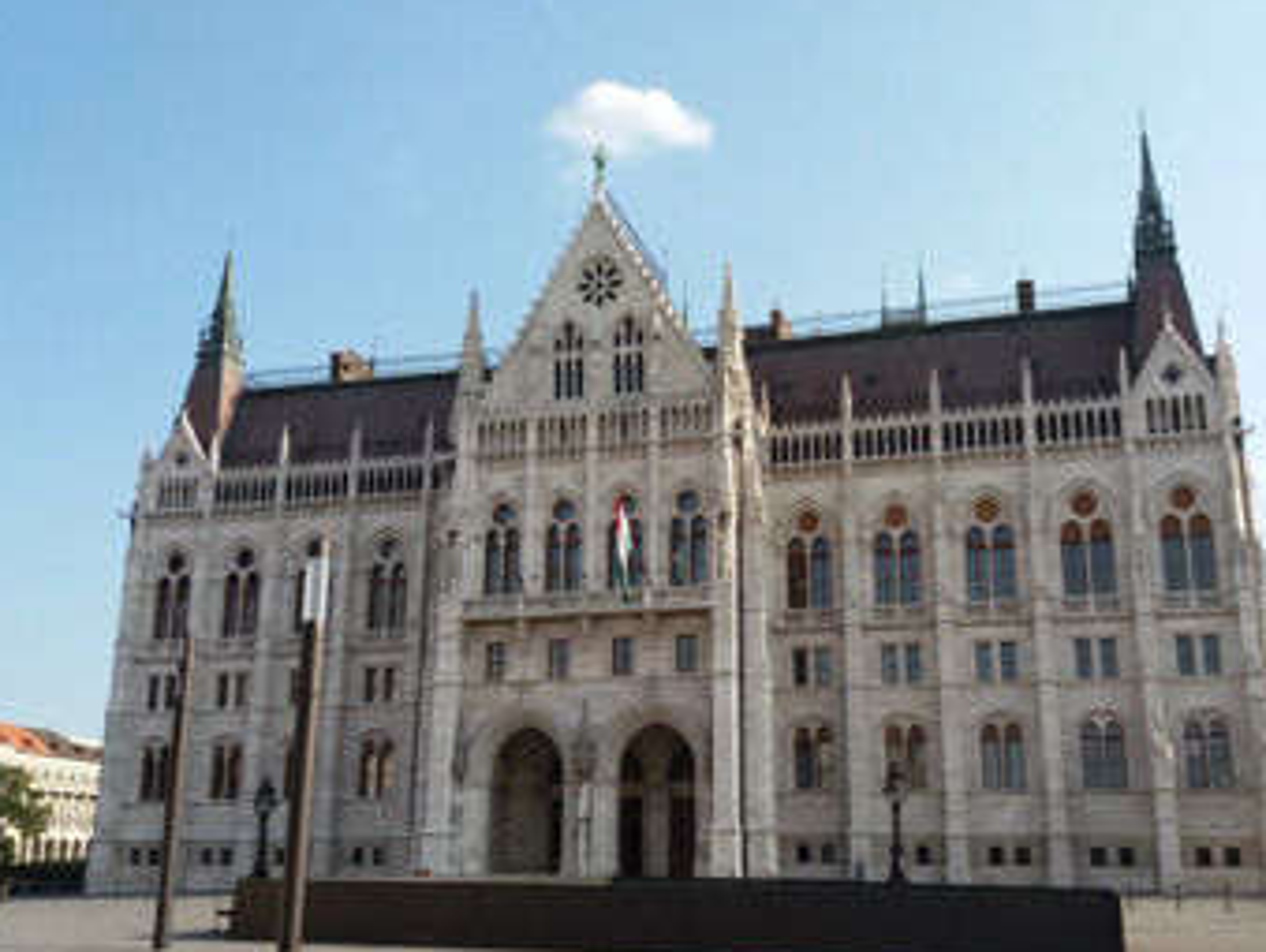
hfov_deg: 55.2
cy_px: 541
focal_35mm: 33
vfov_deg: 42.9
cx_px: 702
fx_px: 1208
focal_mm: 3.7
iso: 64
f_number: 1.9
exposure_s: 1/1089
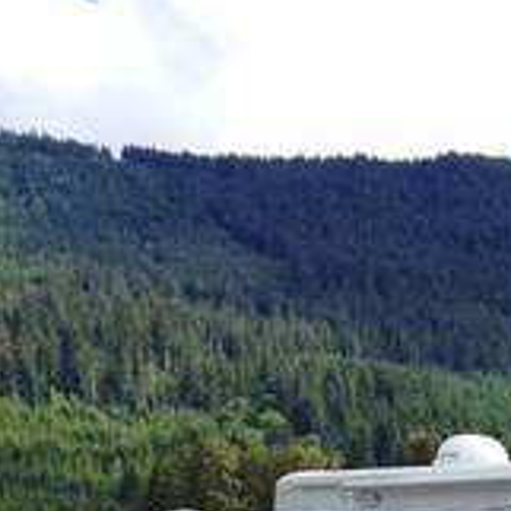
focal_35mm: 156
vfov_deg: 10.5
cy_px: 946
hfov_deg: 10.6
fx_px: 2605
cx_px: 860
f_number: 2.4
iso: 64
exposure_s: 1/1151
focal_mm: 4.28
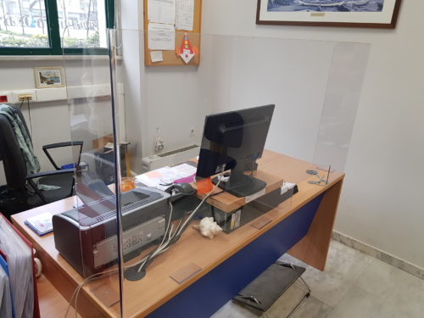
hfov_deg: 67.3
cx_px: 212
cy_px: 159
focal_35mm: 26
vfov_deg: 53.1
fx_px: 318
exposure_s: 1/50
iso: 100
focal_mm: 4.2
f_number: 1.7
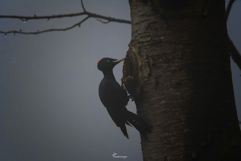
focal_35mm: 480
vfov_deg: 2.9
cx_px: 120
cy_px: 80
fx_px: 3213
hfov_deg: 4.3
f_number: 7.1
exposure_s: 1/250
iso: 1250
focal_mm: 320
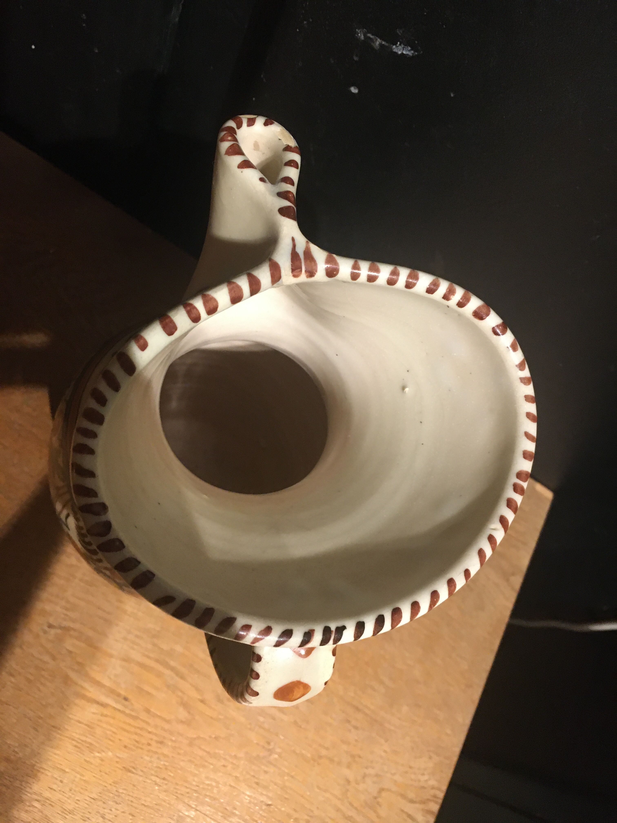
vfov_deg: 61.7
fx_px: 689
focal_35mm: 29
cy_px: 412
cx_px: 308
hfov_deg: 48.2
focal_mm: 4.15
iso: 200
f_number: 2.2
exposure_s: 1/25
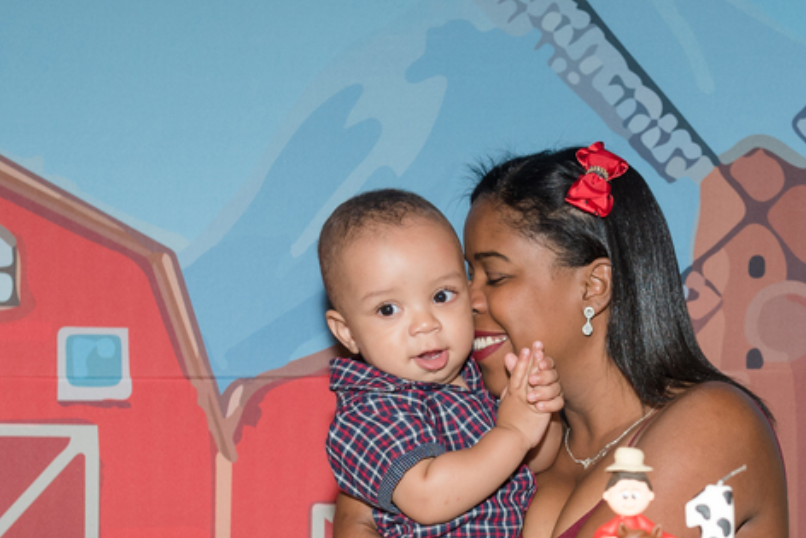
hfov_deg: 22.6
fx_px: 1993
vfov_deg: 15.2
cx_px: 616
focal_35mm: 89
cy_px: 476
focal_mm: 35
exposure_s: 1/160
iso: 400
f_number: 4
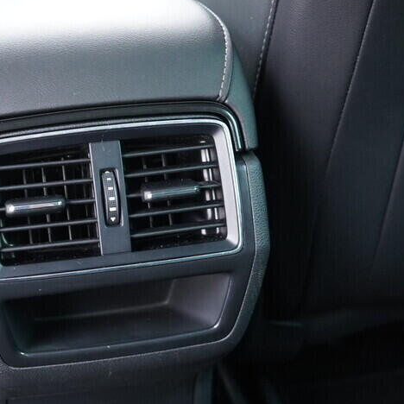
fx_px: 885
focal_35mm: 67
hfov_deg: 25.4
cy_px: 273
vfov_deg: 25.6
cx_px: 97
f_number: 2.8
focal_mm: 24
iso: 1600
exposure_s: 1/40
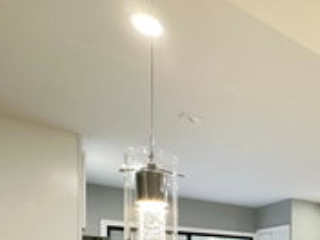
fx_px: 314
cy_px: 275
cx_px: 308
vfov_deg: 34.9
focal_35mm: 34
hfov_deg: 46.6
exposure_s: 1/60
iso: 250
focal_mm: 2.22
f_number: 2.2
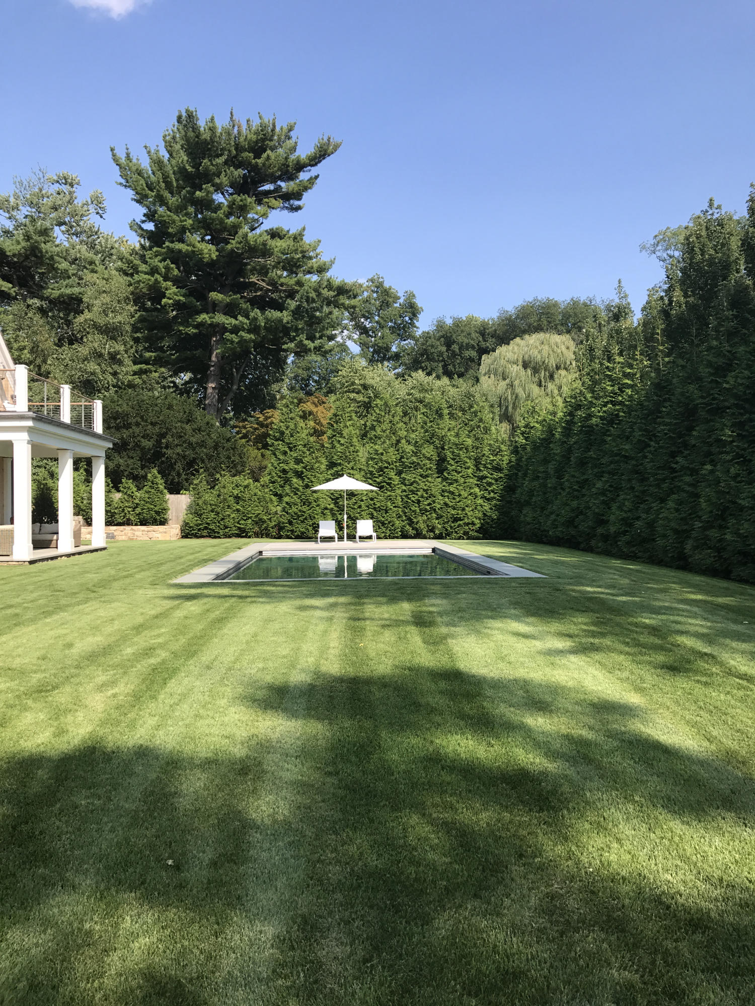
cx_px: 378
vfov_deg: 63.4
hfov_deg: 49.7
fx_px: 814
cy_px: 503
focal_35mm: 28
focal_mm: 3.99
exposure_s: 1/1473
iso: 20
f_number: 1.8
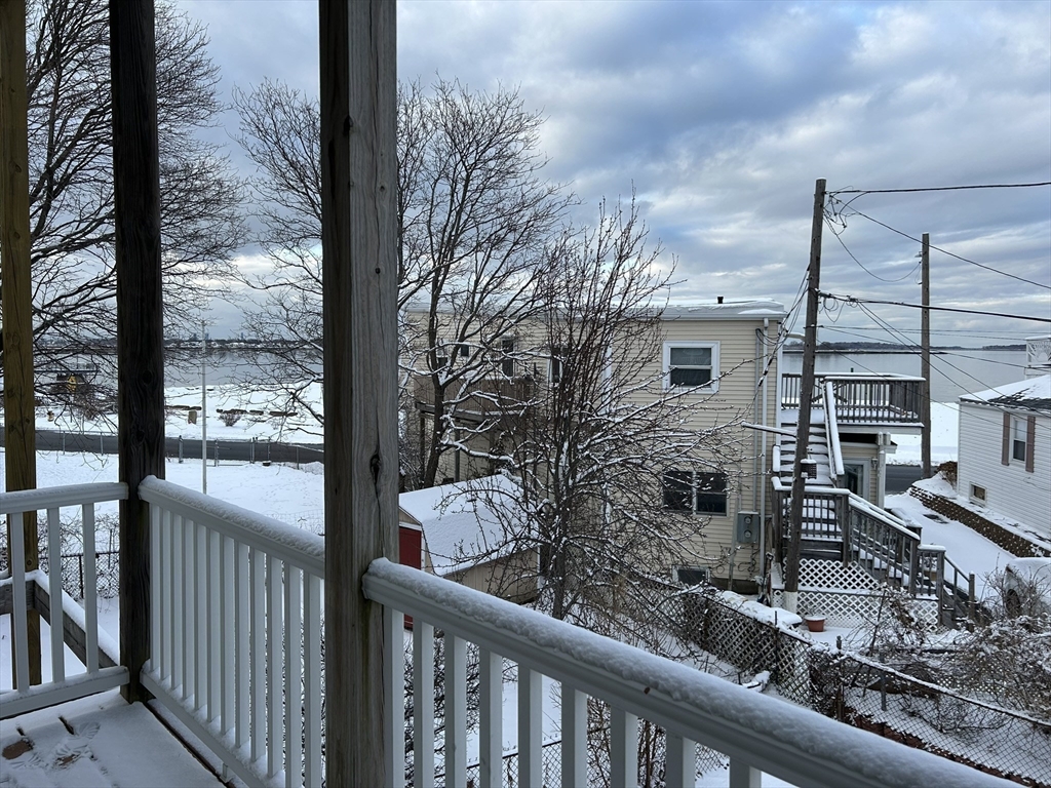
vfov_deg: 53.1
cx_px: 526
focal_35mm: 26
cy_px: 394
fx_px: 789
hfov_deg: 67.3
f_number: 1.5
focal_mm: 5.7
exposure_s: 1/1196
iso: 50
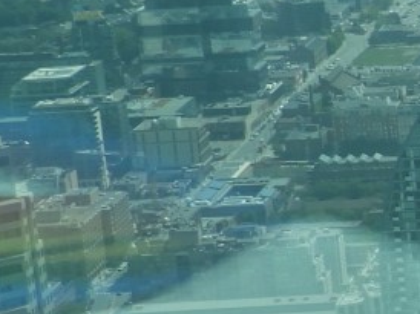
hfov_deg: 7.0
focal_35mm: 263
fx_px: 3188
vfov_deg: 5.6
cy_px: 299
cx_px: 1101
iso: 100
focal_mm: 9
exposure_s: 1/60
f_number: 4
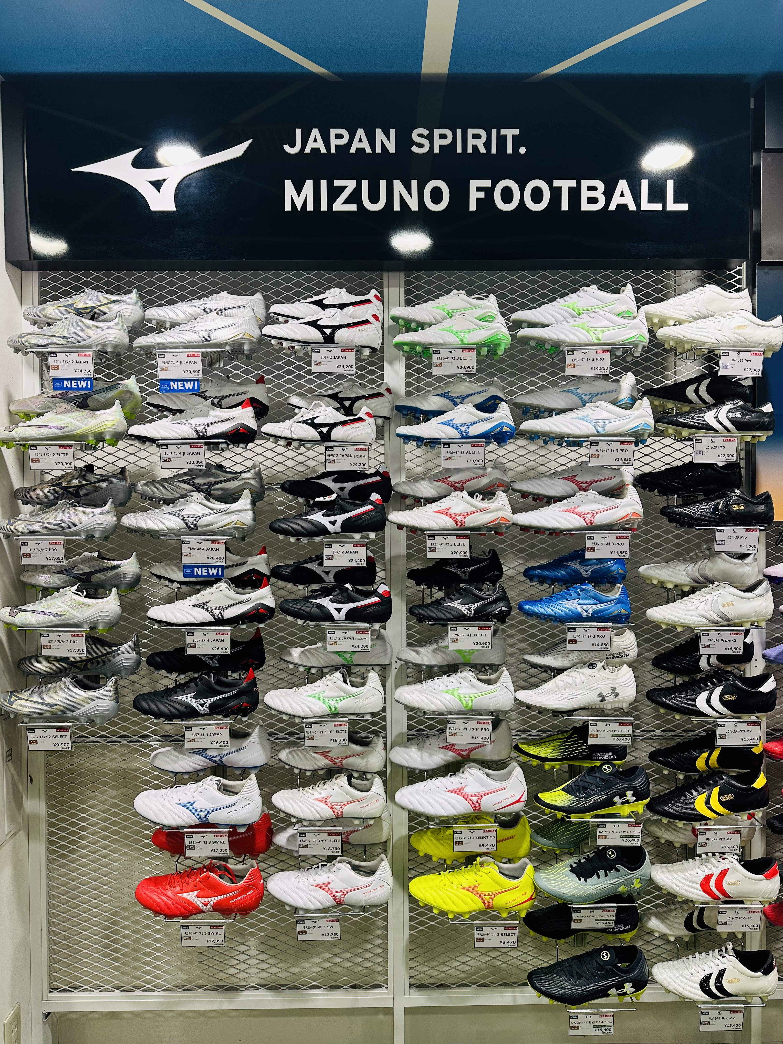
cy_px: 522
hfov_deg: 56.8
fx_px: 724
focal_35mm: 24
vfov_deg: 71.6
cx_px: 392
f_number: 1.78
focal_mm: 6.86
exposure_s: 1/121
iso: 100
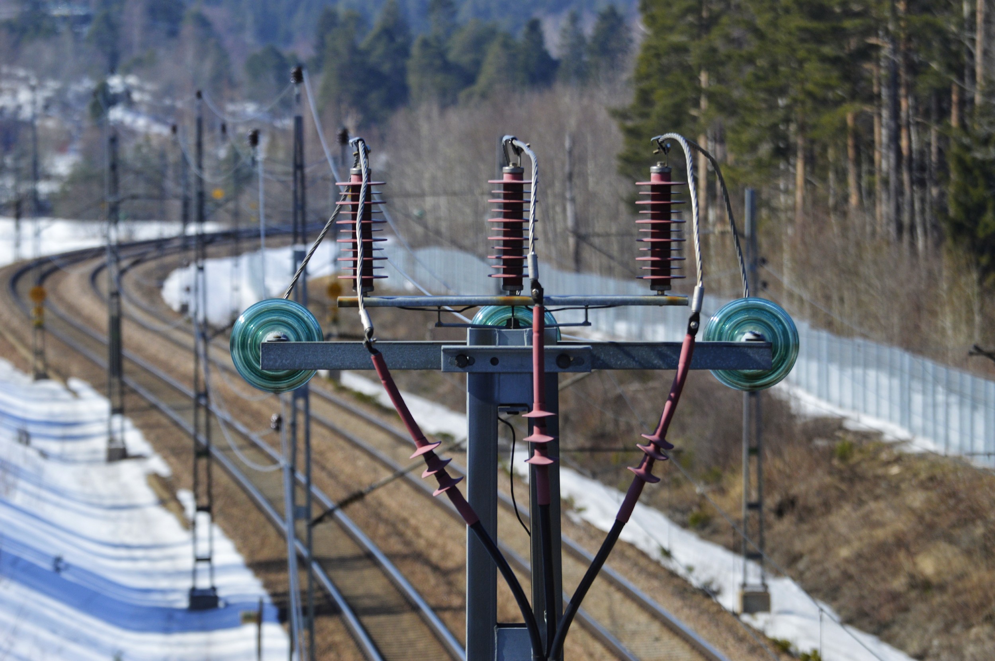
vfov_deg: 5.7
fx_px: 6627
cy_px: 330
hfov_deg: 8.6
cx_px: 498
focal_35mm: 240
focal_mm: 160
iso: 400
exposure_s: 1/1600
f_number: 6.3
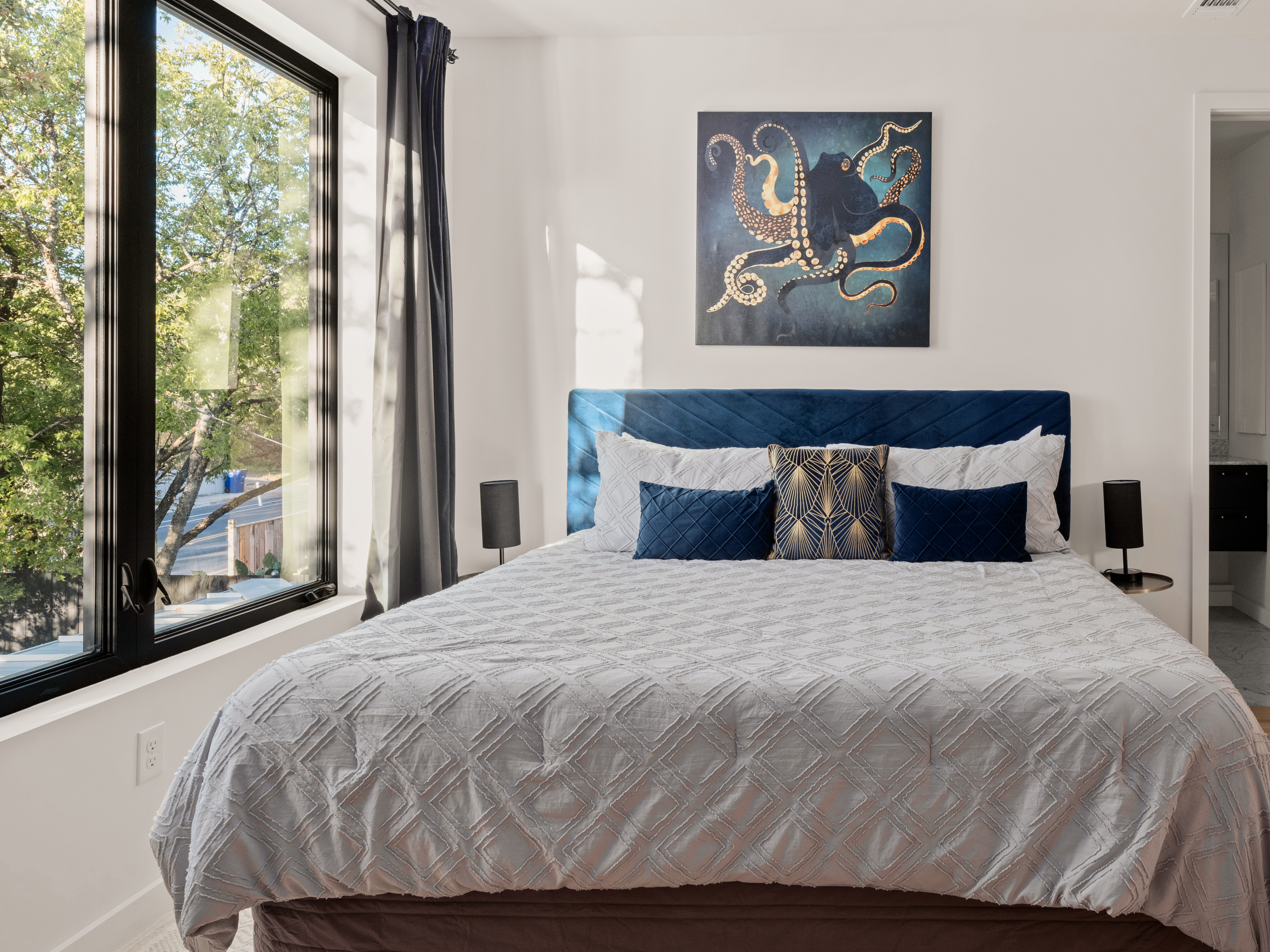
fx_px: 917
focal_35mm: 25
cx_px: 869
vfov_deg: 54.5
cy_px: 385
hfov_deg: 67.1
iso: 320
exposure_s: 1
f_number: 13
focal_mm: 21.2
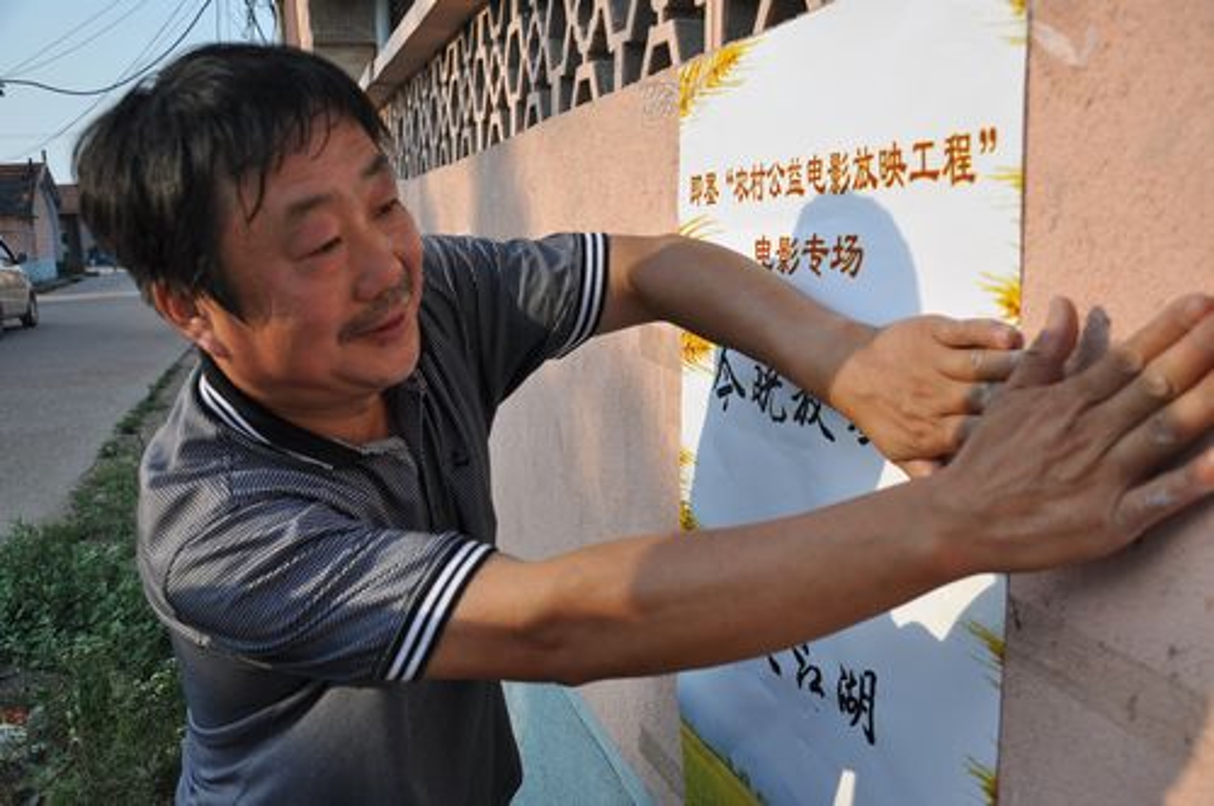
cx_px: 607
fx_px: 1111
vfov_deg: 39.9
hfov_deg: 57.3
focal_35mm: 33
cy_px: 403
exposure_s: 1/500
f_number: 5.6
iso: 200
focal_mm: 22
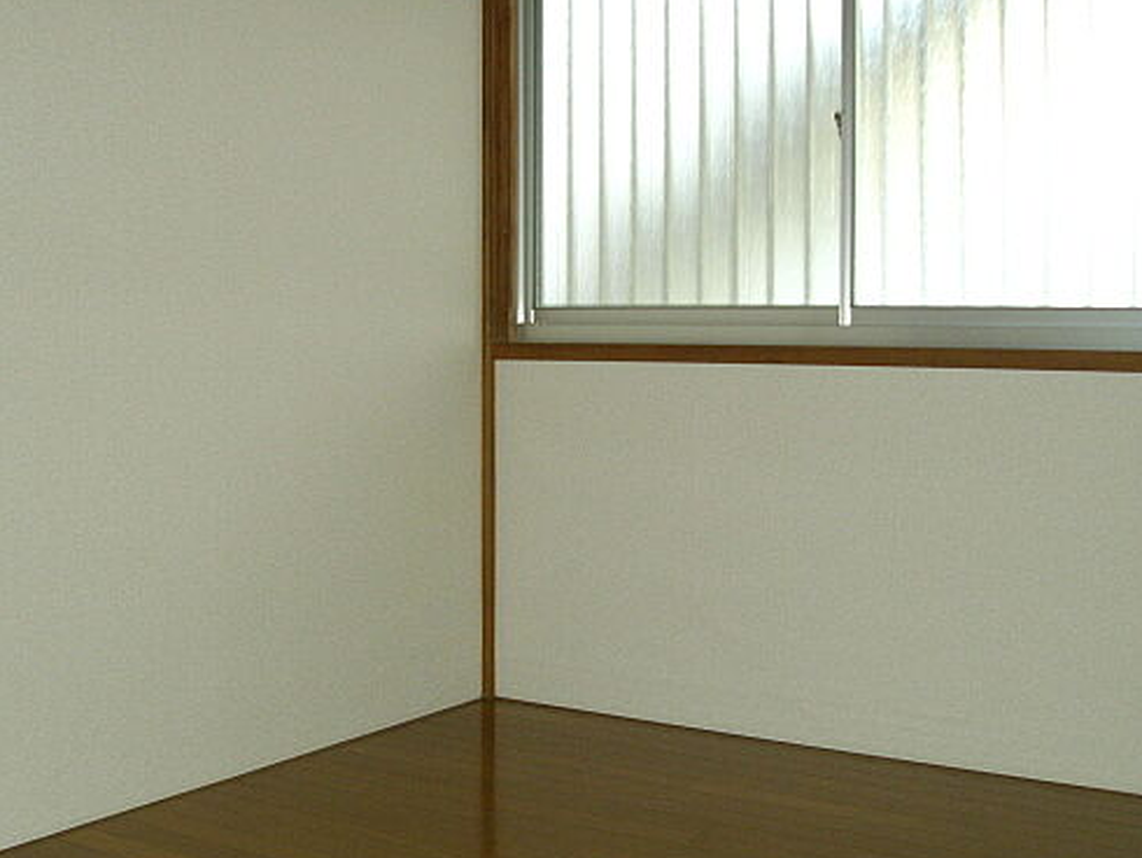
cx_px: 555
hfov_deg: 40.4
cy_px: 401
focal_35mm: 47
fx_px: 1551
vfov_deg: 30.9
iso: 160
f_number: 2.7
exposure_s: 1/50
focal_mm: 6
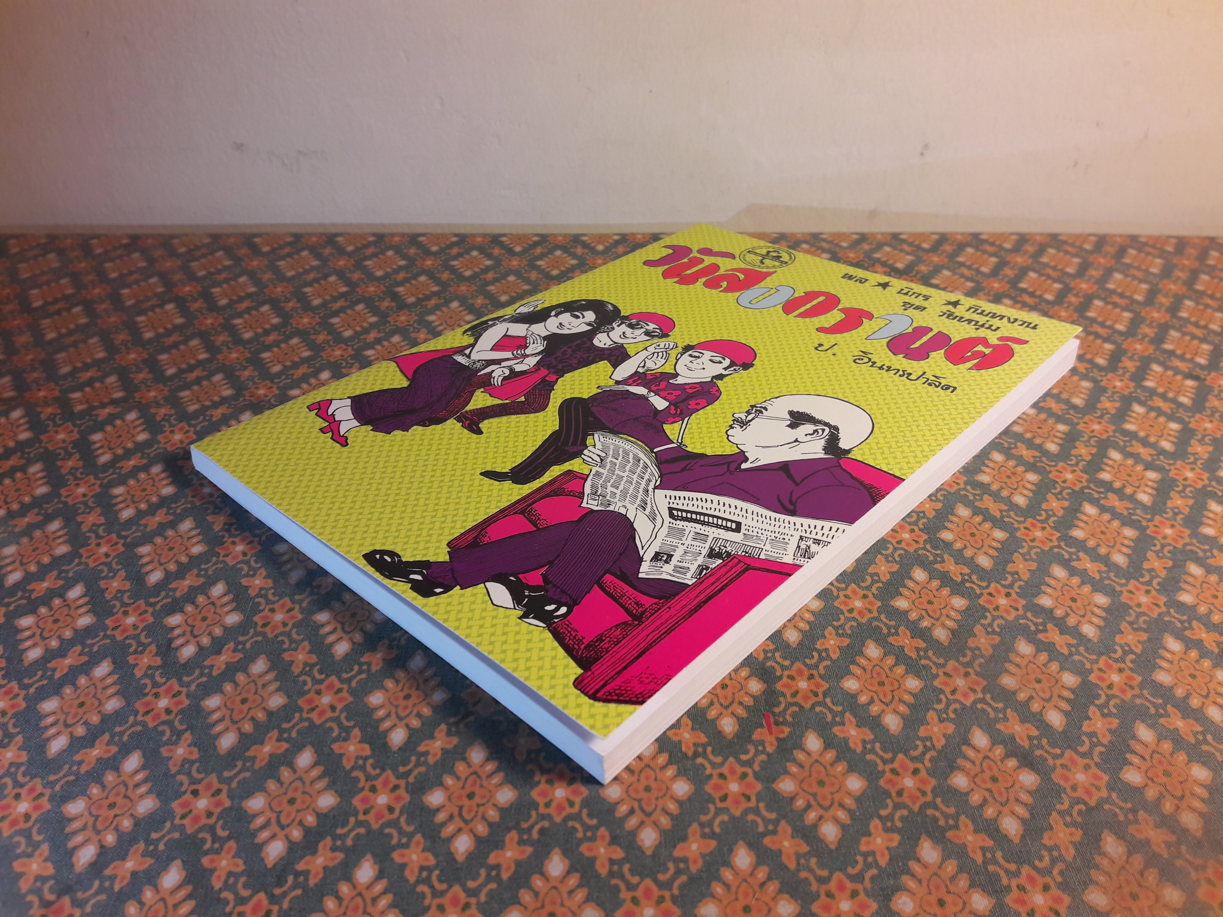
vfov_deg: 49.7
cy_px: 458
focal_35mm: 28
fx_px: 989
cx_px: 612
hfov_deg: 63.4
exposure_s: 1/33
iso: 50
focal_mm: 3.7
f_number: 1.9
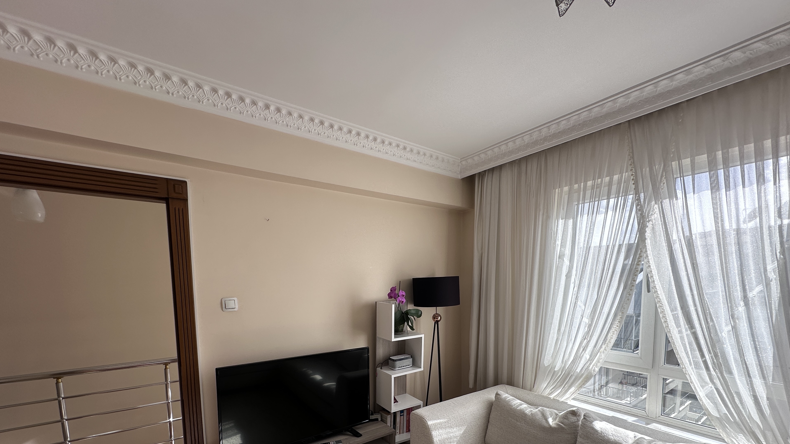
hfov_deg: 99.3
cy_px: 309
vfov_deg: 64.6
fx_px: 335
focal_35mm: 16
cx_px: 409
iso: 40
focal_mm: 2.22
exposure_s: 1/388
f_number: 2.2
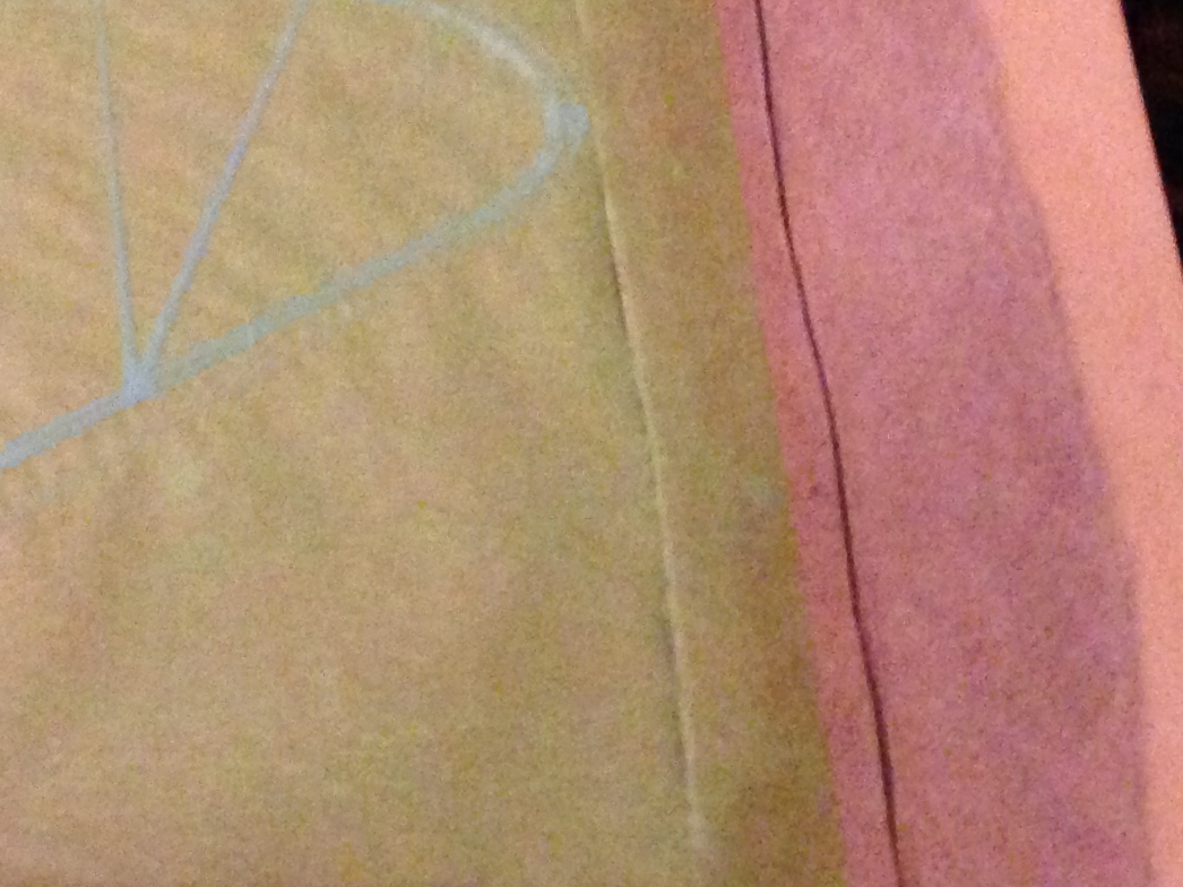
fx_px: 3519
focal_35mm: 103
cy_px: 261
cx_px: -576
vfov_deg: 14.3
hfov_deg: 17.3
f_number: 2.4
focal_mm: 4.13
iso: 500
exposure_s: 1/15
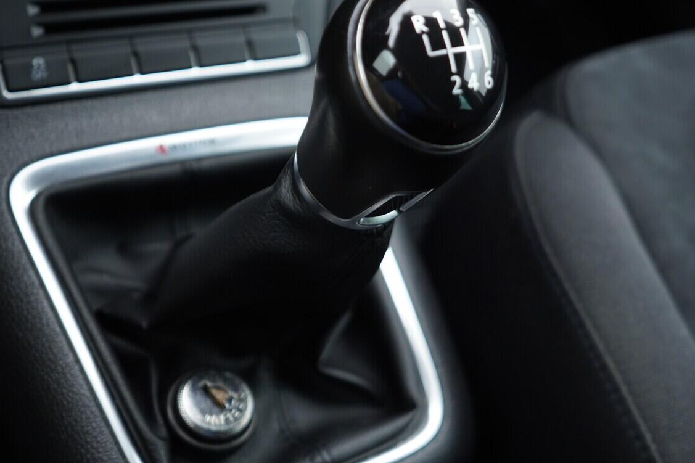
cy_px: 261
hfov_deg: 42.7
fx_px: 888
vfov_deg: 29.2
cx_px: 337
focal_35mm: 46
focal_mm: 24
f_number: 2.8
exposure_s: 1/40
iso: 250
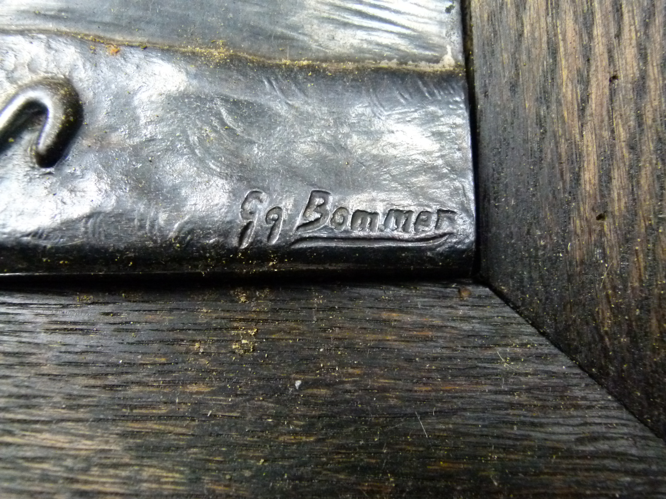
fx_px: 616
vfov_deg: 44.2
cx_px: 333
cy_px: 250
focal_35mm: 32
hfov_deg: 56.8
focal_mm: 5.7
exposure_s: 1/50
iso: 800
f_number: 3
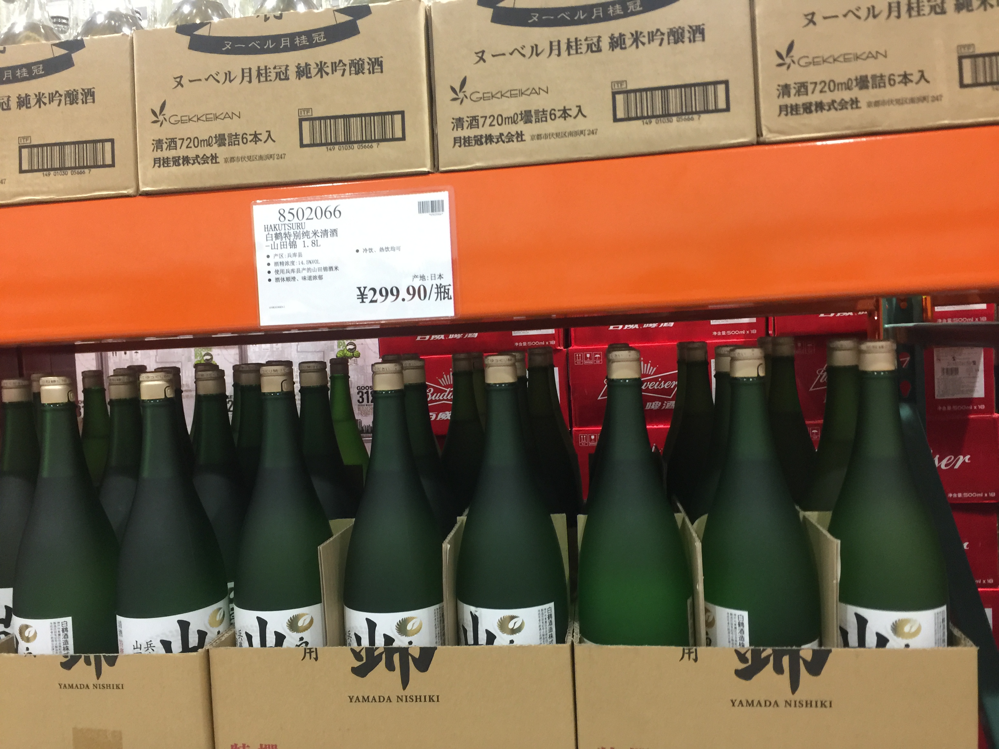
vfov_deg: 48.2
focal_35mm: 29
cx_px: 500
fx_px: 837
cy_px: 374
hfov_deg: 61.7
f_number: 2.2
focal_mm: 4.15
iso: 100
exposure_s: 1/17
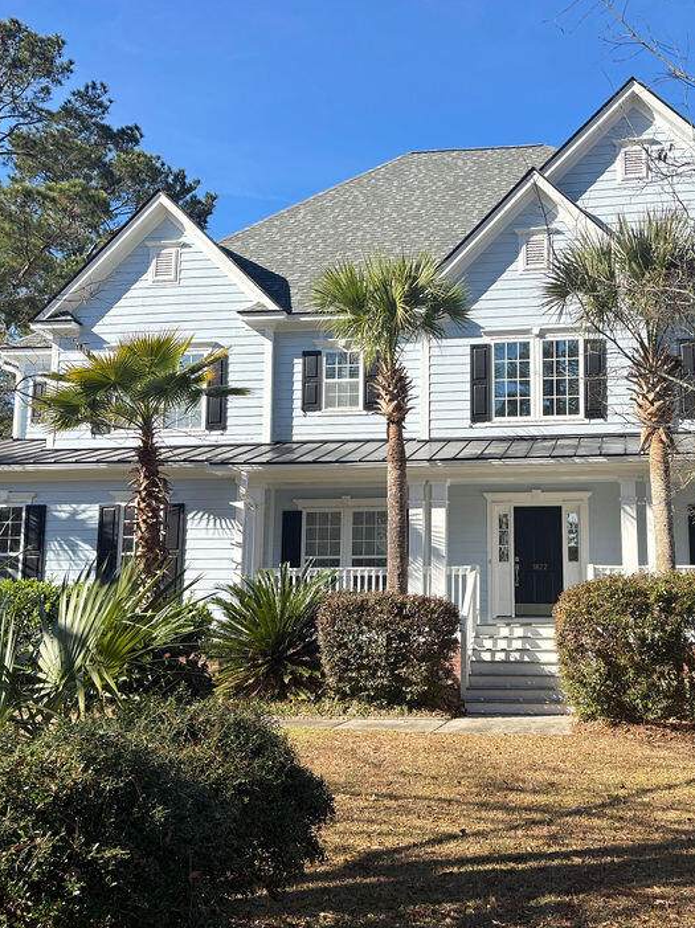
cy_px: 463
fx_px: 1018
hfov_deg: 37.3
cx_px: 461
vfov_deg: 49.0
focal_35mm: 38
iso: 50
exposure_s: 1/1115
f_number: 1.6
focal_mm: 5.96
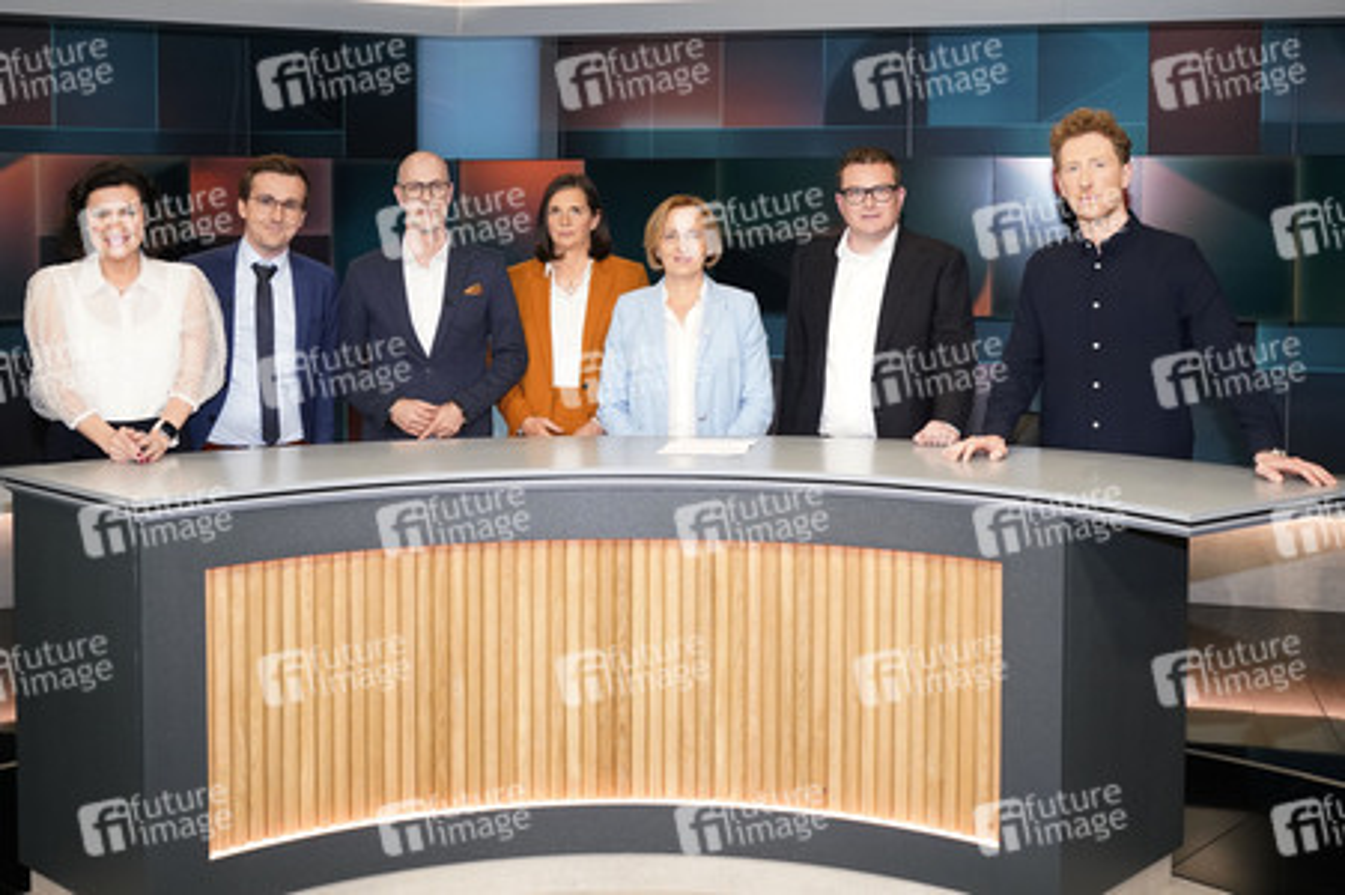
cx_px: 672
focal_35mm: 32
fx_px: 1195
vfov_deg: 41.1
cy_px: 448
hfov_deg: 58.8
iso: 2000
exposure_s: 1/160
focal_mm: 32
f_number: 5
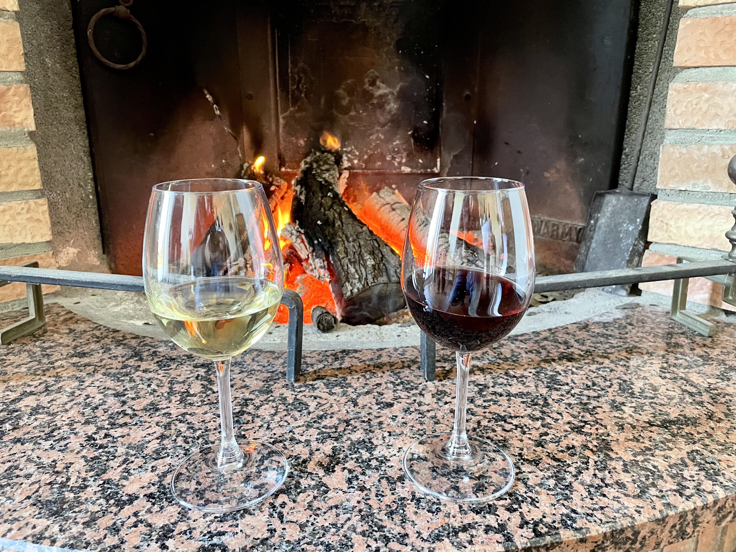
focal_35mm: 26
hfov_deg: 67.3
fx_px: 553
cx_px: 368
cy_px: 276
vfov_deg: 53.1
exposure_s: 1/40
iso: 640
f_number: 1.6
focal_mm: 4.2
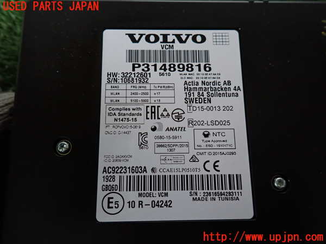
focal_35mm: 25
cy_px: 122
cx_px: 163
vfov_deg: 54.9
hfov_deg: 69.4
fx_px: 235
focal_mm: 4.5
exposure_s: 1/30
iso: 500
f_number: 2
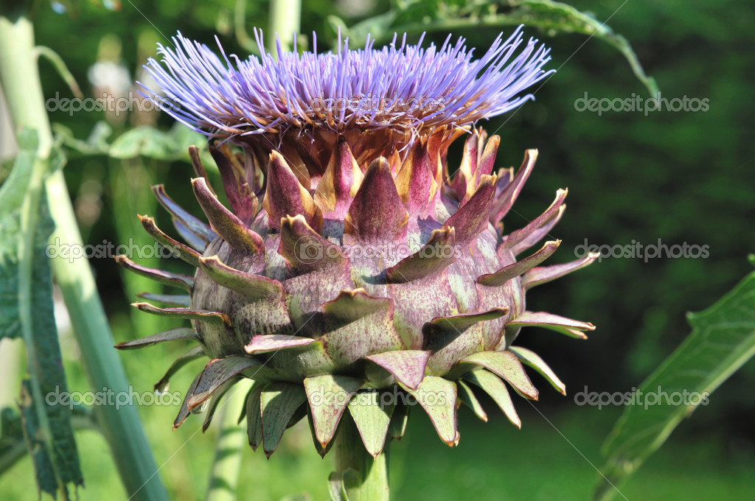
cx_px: 378
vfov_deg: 18.9
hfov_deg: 28.1
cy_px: 250
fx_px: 1508
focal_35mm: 72
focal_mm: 48
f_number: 7.1
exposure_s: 1/160
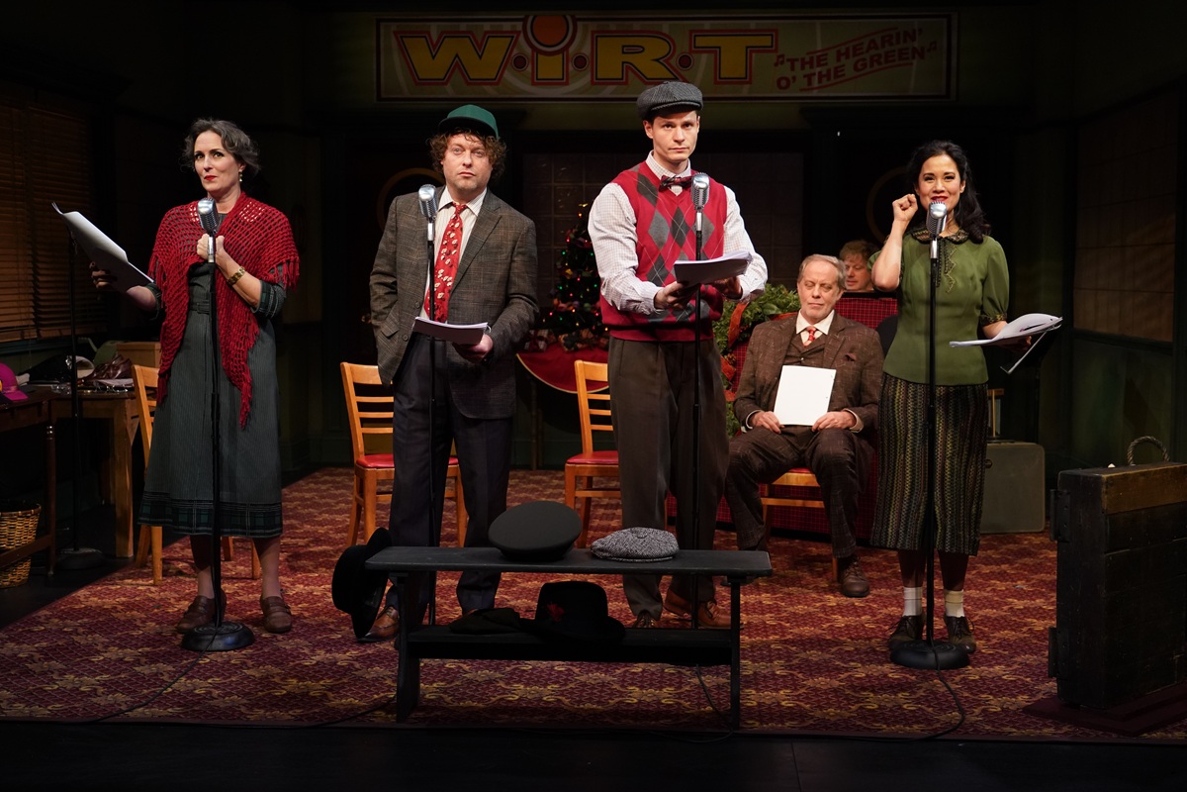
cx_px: 594
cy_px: 396
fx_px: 1418
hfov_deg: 45.4
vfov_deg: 31.2
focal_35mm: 43
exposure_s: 1/640
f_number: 4
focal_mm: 43
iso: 2500
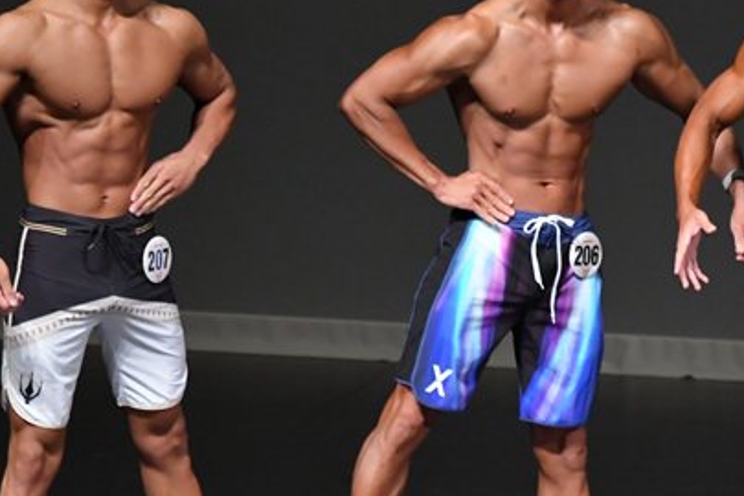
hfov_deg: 3.1
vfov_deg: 2.1
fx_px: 13639
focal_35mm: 660
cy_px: 287
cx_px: 405
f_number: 5.6
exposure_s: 1/400
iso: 5000
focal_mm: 230
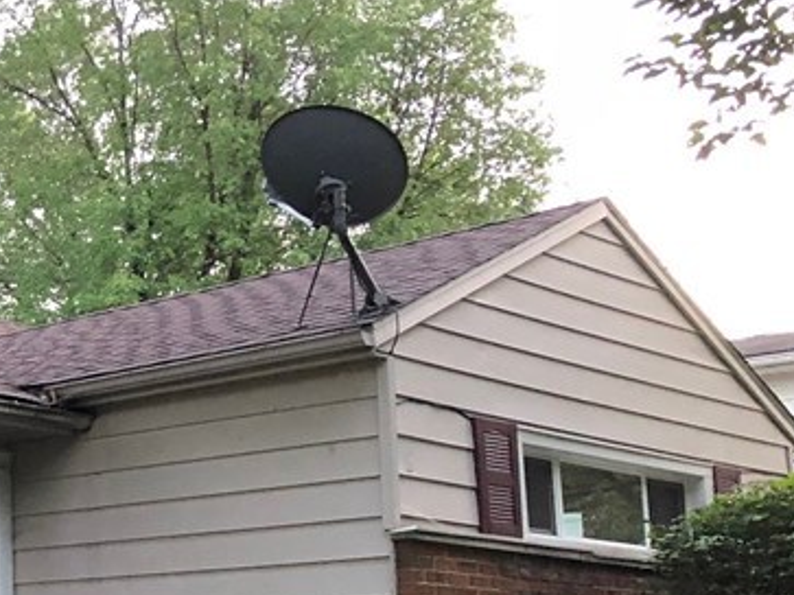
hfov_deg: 21.6
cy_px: 521
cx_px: -315
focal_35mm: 79
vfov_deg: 18.4
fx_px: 1811
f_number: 1.8
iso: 80
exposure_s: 1/15
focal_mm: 3.99
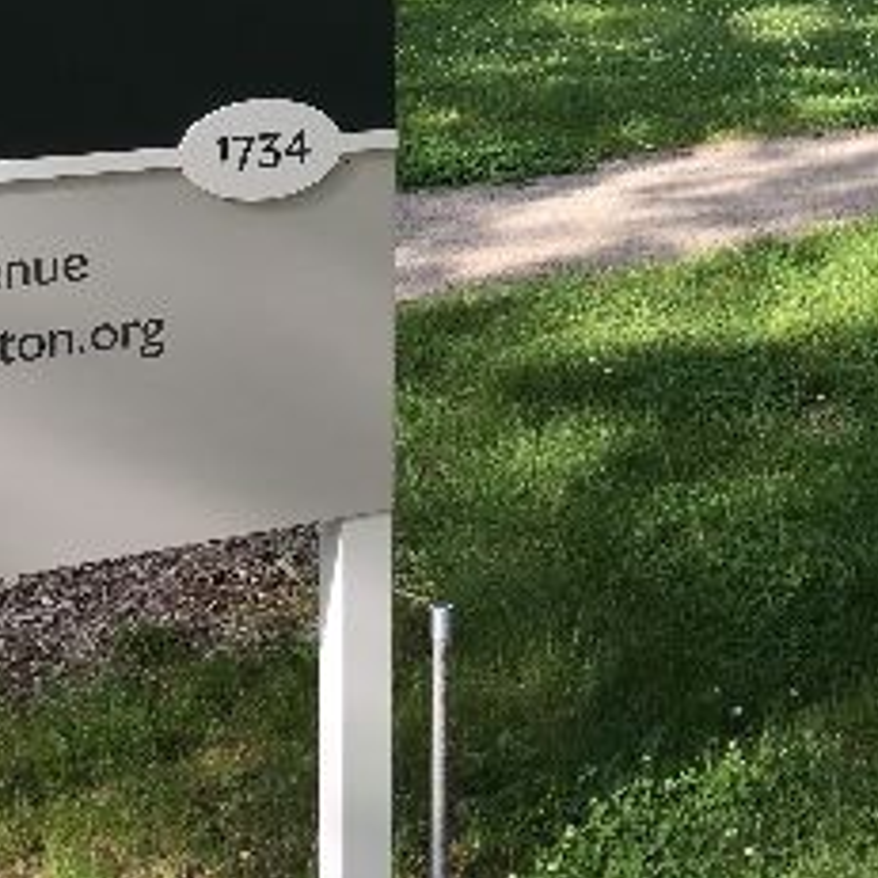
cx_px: 726
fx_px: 2353
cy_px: -171
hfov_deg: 20.8
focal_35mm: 82
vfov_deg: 19.9
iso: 25
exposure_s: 1/450
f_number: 2.2
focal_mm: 4.15
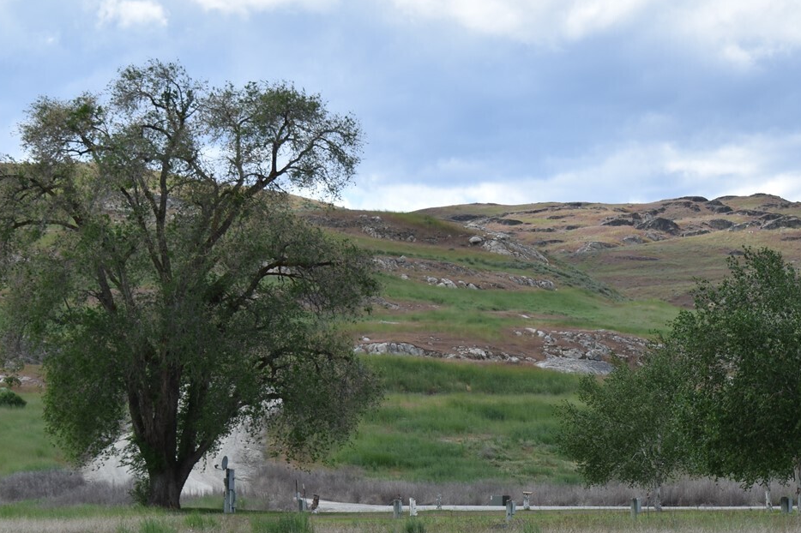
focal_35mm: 150
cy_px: 425
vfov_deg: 9.1
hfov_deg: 13.7
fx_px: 3334
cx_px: 537
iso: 100
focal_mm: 55
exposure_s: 1/250
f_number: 8
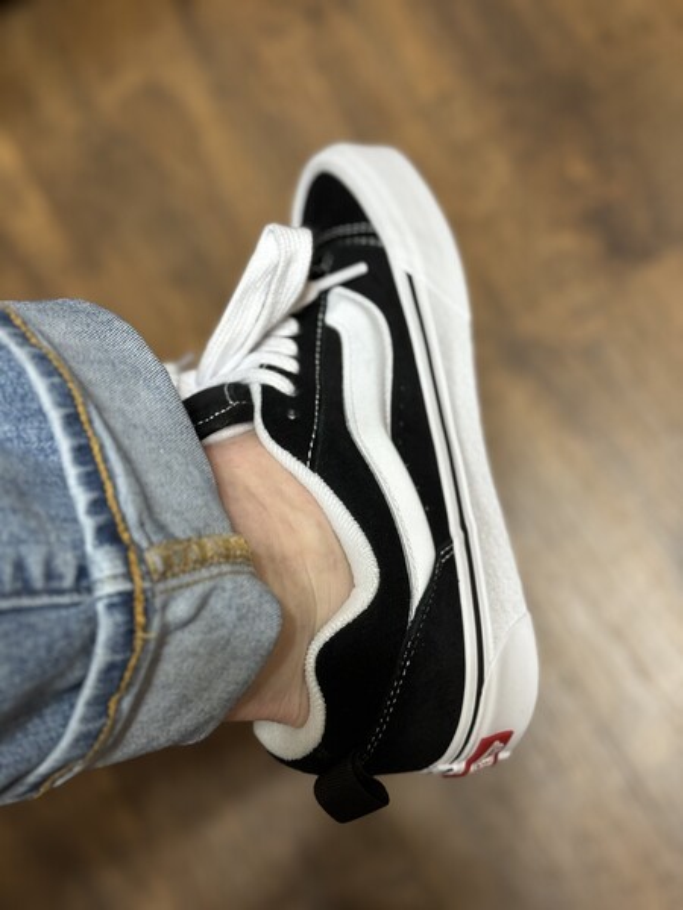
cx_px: 342
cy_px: 455
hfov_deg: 30.3
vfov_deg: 39.7
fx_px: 1263
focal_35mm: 48
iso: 200
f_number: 1.78
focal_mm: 6.86
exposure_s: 1/40
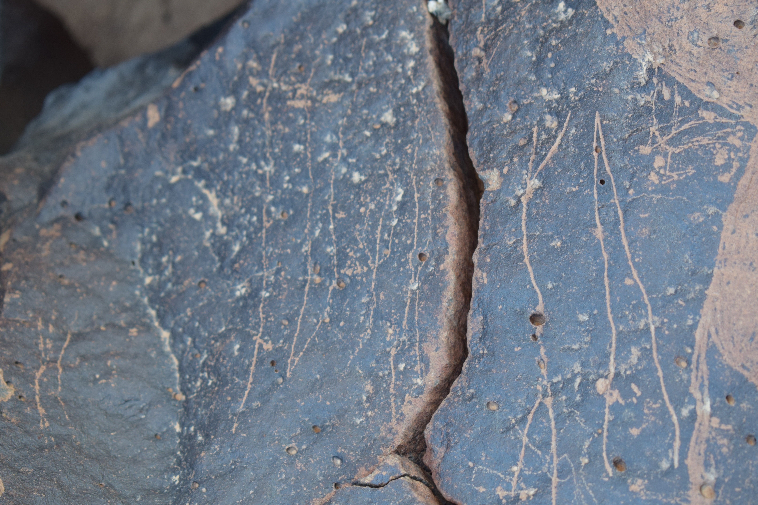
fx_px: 1843
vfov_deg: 15.6
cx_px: 387
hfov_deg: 23.2
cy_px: 266
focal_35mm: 88
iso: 320
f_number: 5.6
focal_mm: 55
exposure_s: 1/60
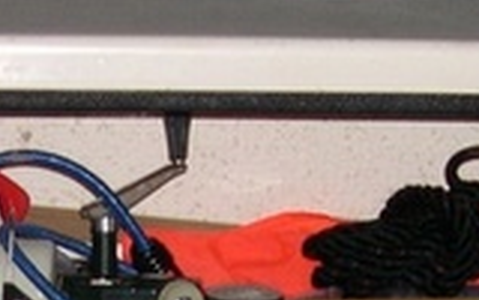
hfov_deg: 10.3
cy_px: 579
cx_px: 15
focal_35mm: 202
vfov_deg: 6.3
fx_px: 2637
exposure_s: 1/60
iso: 100
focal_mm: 8
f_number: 2.8
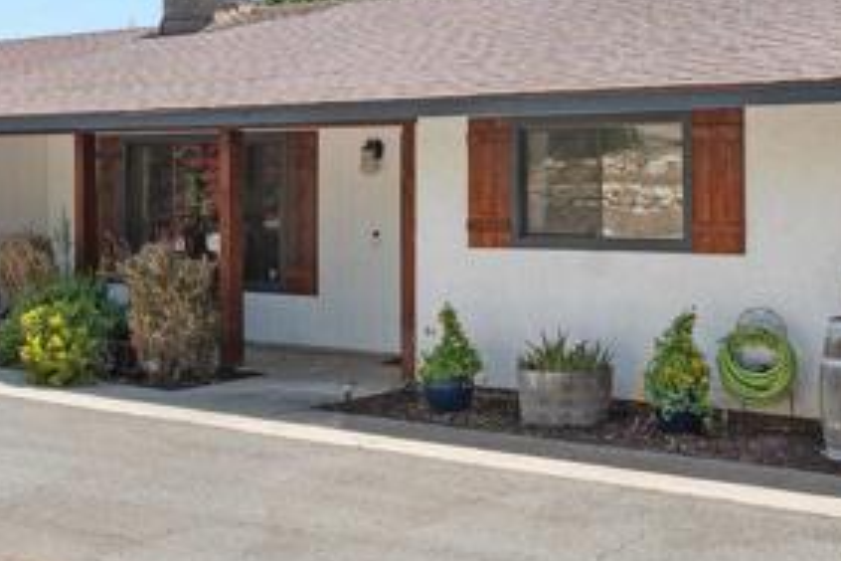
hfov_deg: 34.0
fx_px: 1355
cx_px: 596
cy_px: 184
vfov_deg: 23.3
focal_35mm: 58
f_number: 8
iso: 400
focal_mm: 16
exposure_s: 1/750
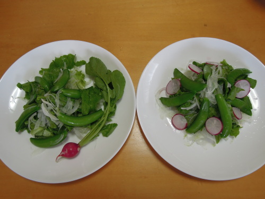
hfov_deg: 71.6
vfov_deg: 56.8
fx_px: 184
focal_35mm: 24
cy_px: 100
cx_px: 132
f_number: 2.8
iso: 160
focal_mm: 4.3
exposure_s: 1/80
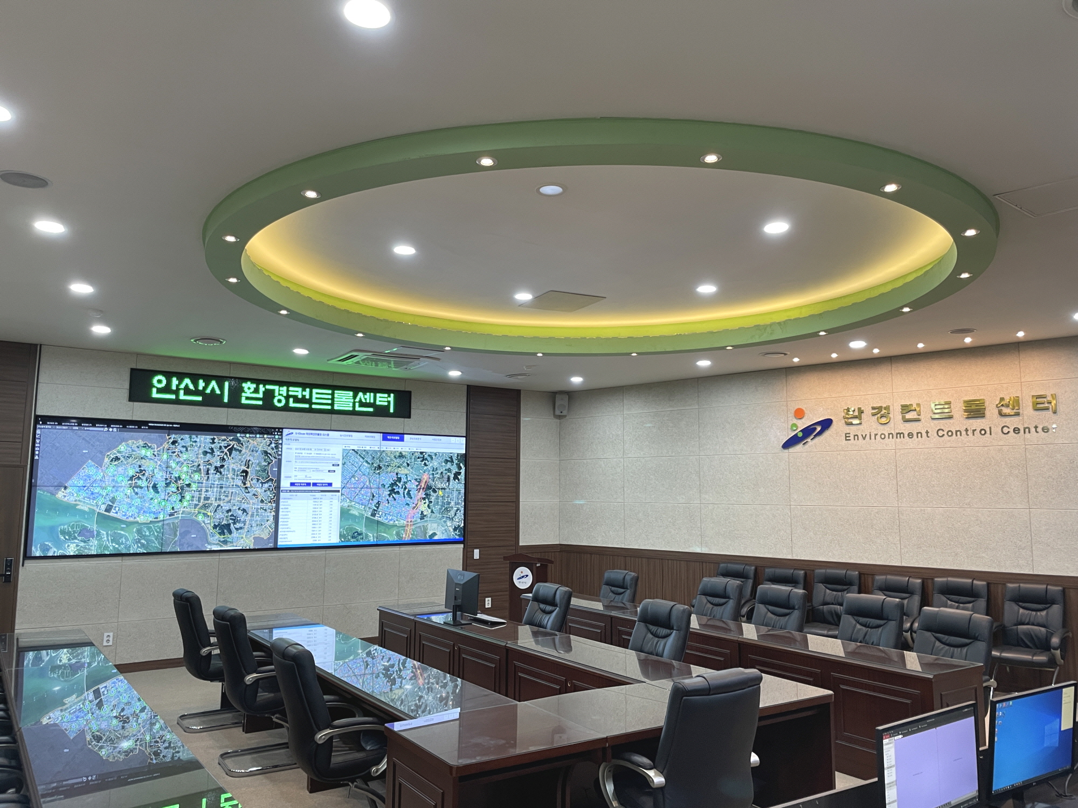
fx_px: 810
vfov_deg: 53.1
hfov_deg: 67.3
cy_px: 404
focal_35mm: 26
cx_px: 539
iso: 100
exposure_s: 1/60
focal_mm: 4.2
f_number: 1.6
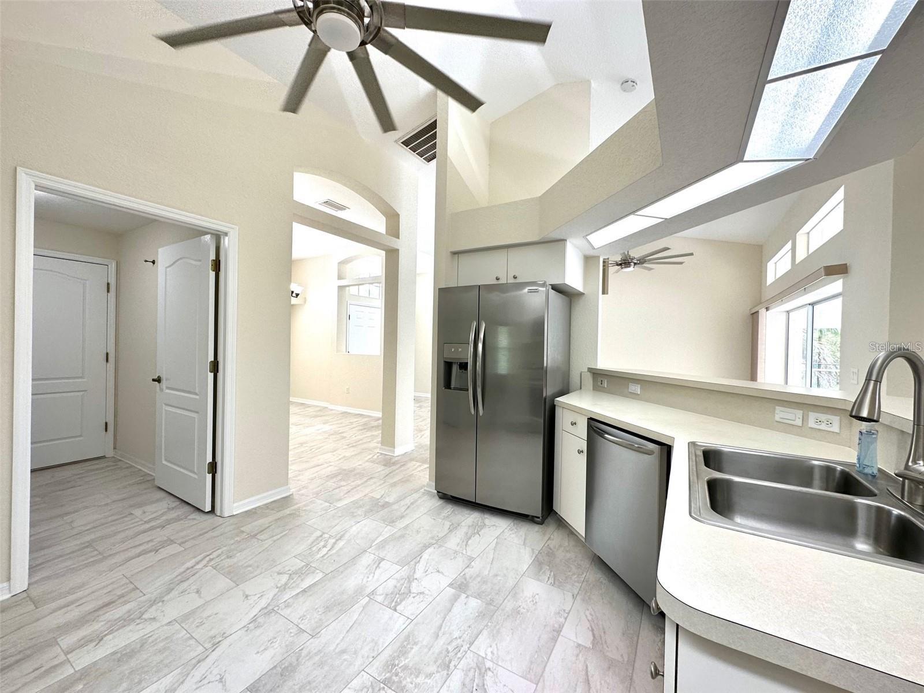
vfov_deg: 85.7
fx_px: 374
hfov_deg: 102.1
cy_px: 346
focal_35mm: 14
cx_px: 462
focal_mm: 2.22
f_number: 2.2
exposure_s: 1/120
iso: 80
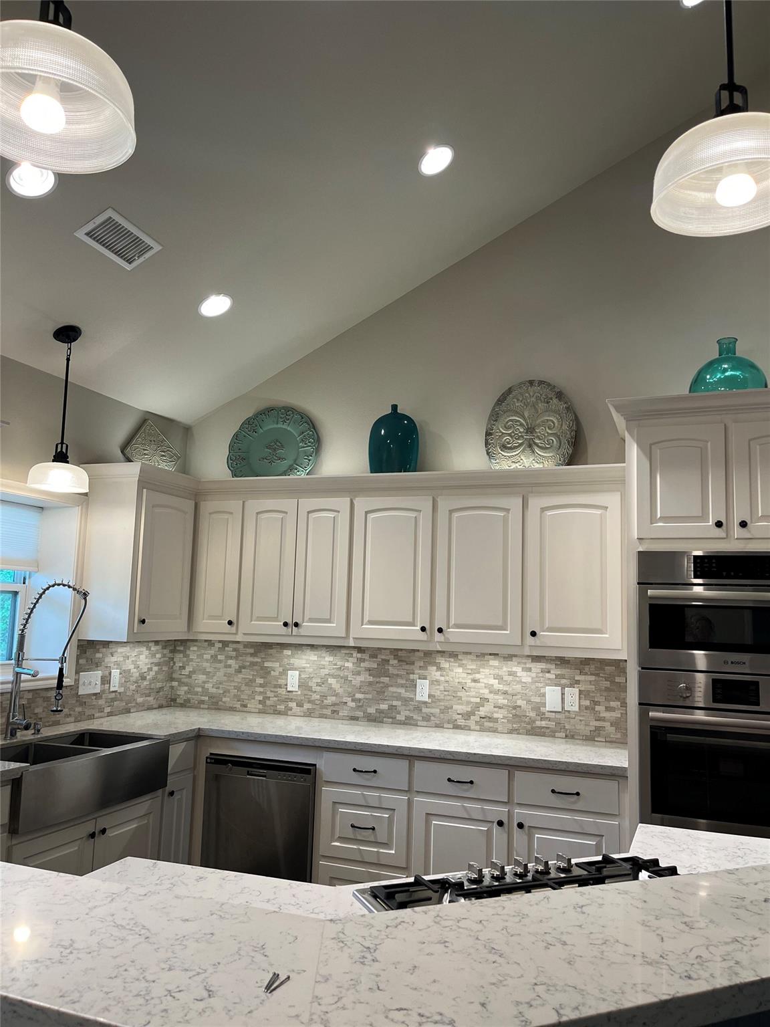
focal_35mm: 26
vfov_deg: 67.3
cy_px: 514
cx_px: 385
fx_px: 771
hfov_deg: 53.1
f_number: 1.6
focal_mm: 5.1
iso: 100
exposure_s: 1/120
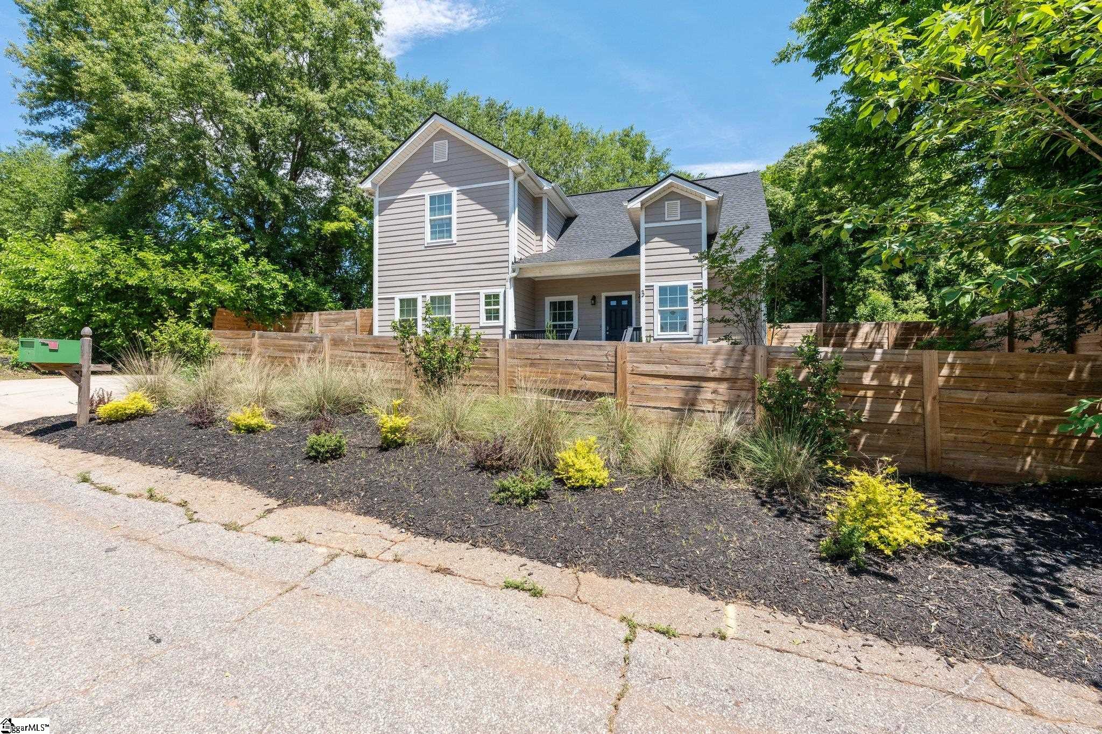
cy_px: 367
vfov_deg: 72.0
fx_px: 505
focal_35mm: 16
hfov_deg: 95.0
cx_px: 551
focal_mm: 16.5
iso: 250
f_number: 9
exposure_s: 1/400
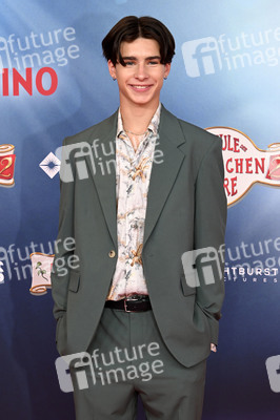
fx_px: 876
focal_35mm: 75
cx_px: 140
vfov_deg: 27.0
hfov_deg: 18.2
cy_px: 210
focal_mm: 75
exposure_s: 1/125
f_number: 8
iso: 1000
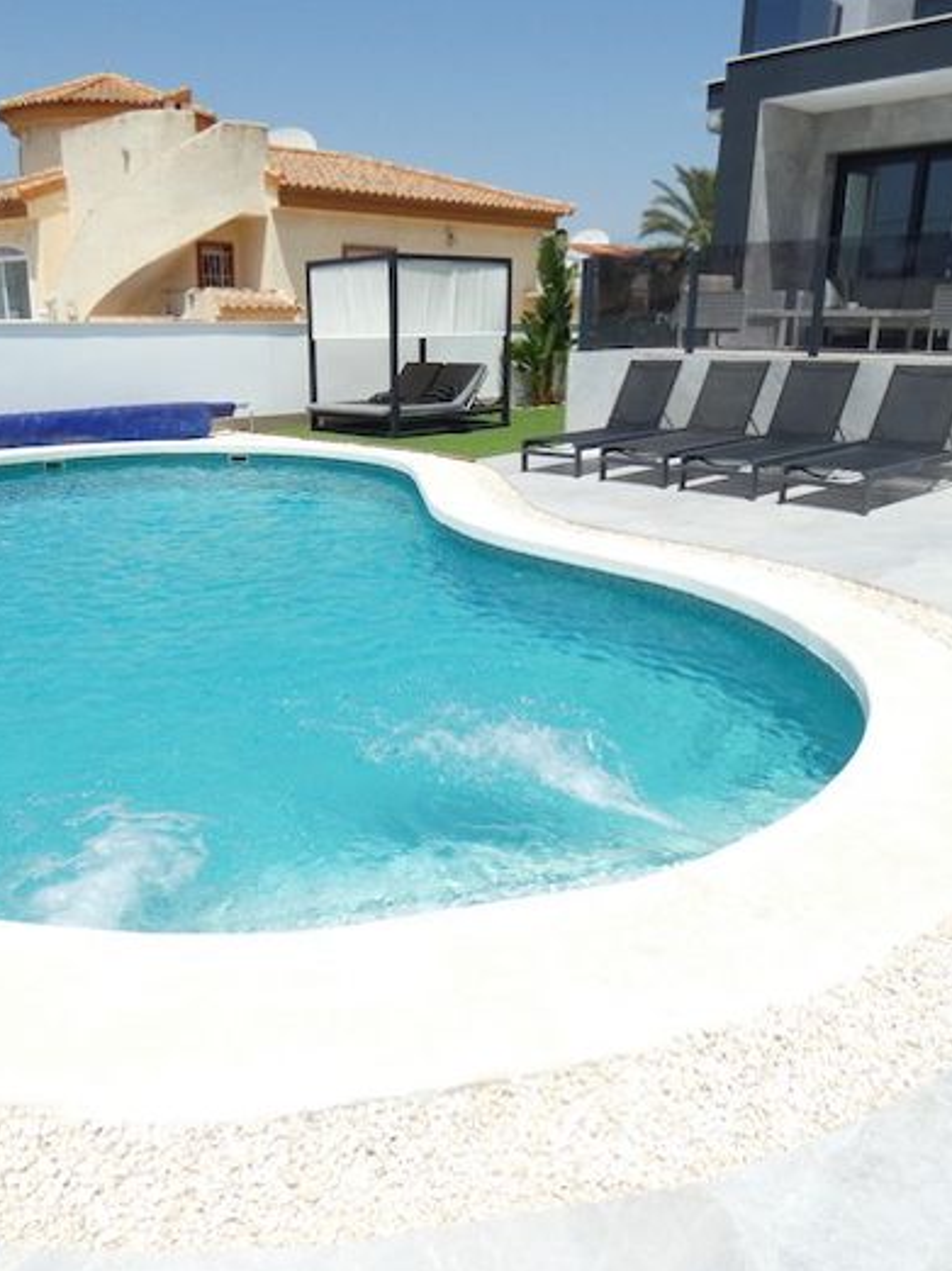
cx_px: 376
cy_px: 638
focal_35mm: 27
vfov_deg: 65.3
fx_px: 991
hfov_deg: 51.0
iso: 80
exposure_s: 1/2000
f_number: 2.8
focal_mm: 3.6
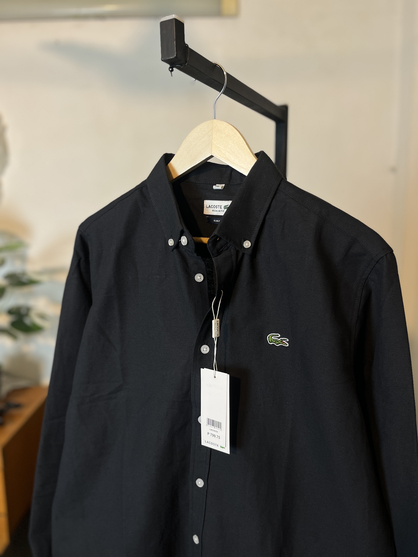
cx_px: 209
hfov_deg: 53.1
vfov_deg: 67.3
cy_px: 278
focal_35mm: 26
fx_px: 419
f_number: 1.6
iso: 125
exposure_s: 1/50
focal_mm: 5.1
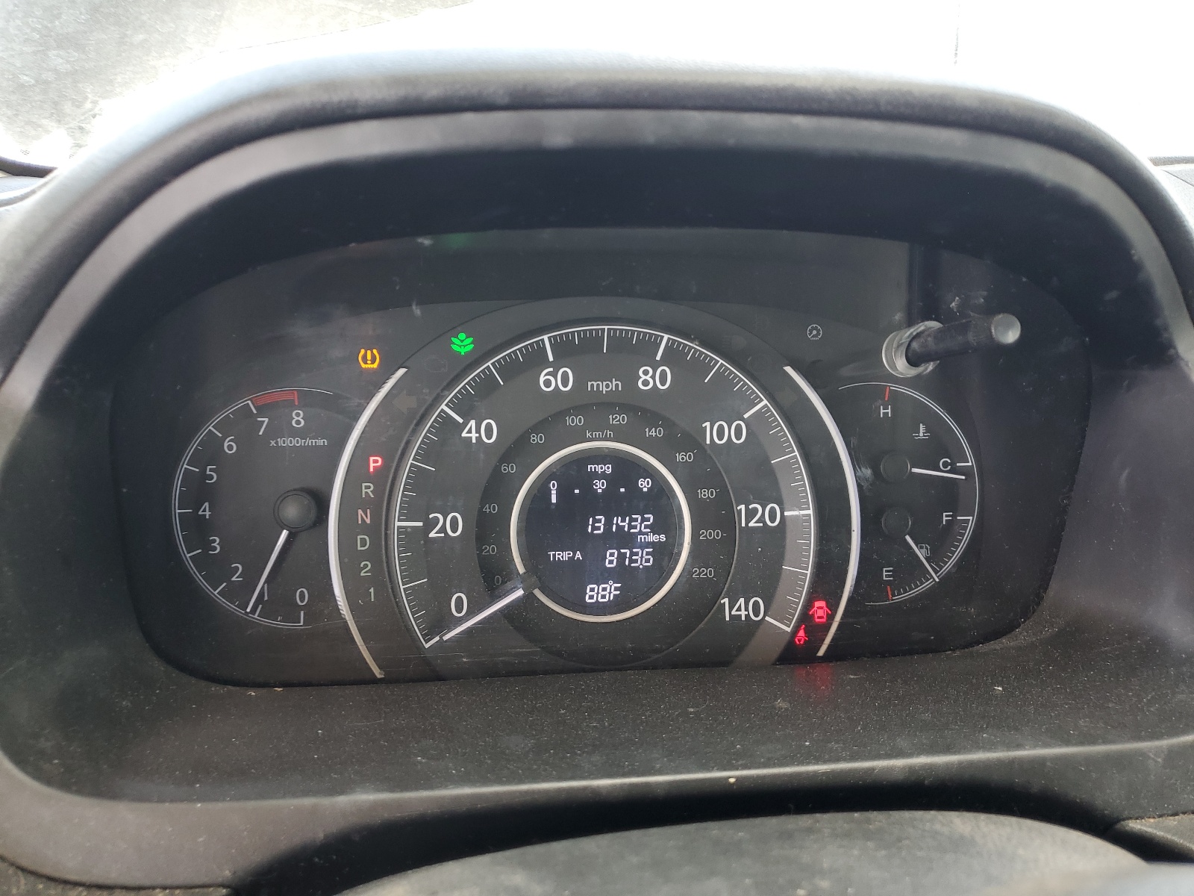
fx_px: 897
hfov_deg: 67.3
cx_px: 597
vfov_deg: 53.1
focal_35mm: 26
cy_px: 448
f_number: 1.5
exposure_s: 1/60.2
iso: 54
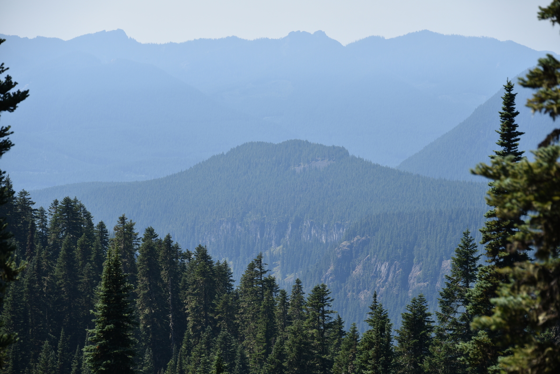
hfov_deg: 13.7
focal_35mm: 150
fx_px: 2334
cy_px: 187
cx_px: 280
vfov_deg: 9.2
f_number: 7.1
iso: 100
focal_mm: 150
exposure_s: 1/320
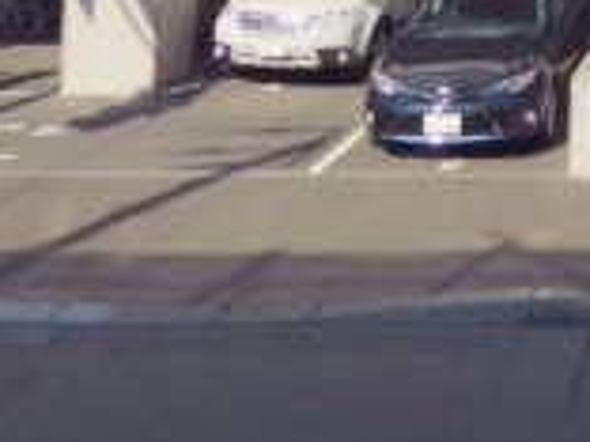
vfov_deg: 13.9
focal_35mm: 90
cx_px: 896
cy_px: -438
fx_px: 1534
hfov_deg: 19.0
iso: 100
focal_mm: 4
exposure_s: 1/200
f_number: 9.7
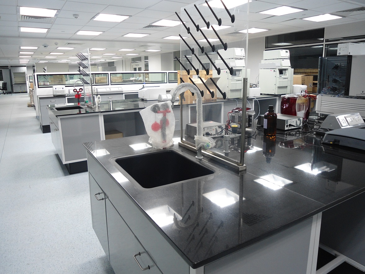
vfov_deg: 53.1
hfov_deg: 67.3
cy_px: 137
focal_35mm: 26
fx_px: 274
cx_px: 182
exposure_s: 1/30
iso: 100
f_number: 2.8
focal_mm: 4.7
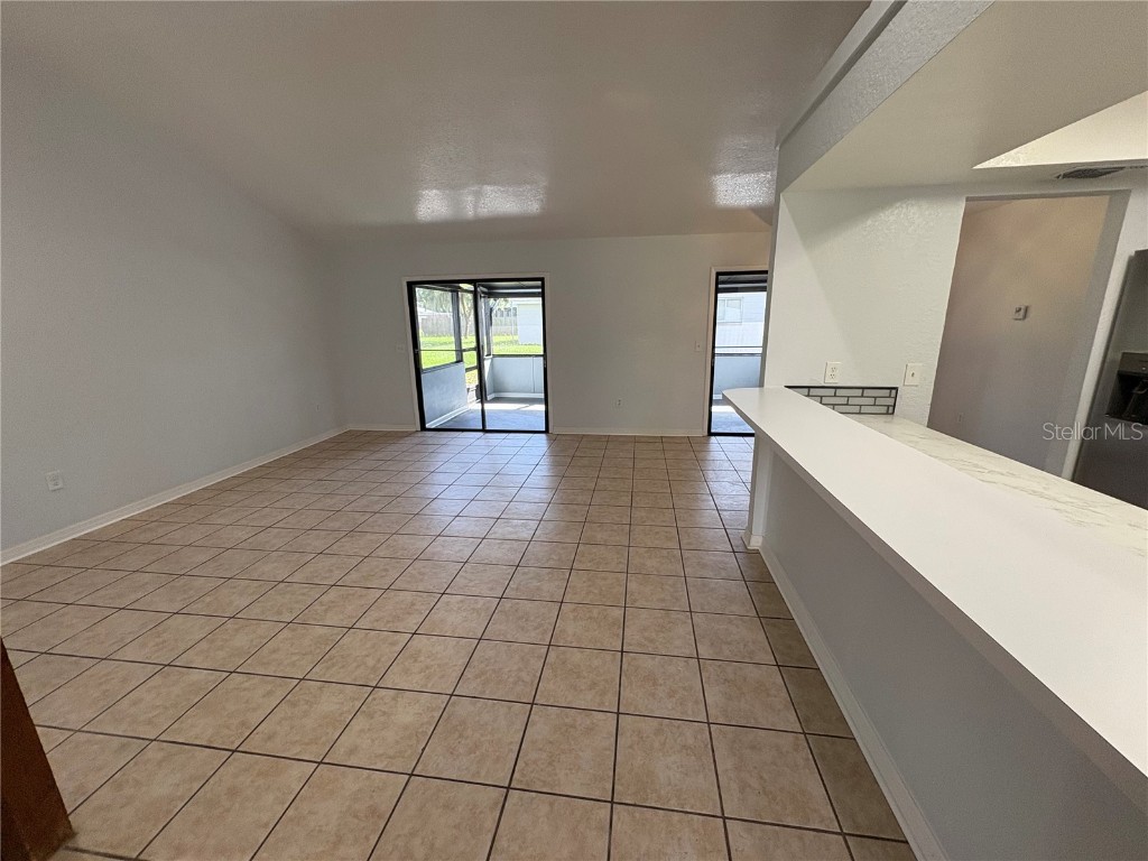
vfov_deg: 85.7
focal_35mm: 14
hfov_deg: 102.1
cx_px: 574
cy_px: 430
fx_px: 464
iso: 160
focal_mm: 2.22
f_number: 2.2
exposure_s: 1/120
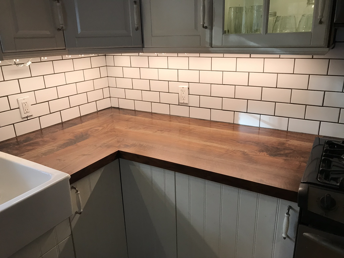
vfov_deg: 49.7
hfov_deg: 63.4
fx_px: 278
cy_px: 129
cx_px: 172
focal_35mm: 28
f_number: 1.8
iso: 32
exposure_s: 1/30
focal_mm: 3.99
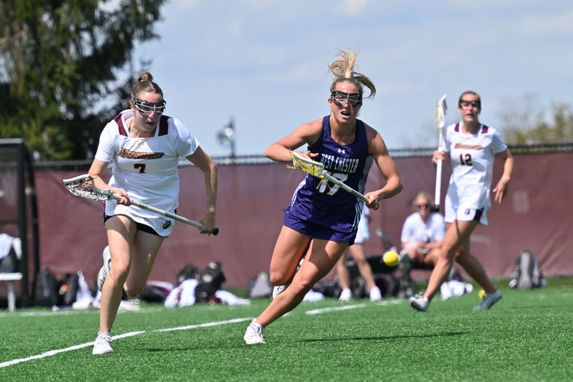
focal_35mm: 390
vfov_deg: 3.5
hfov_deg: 5.3
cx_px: 286
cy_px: 191
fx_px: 6208
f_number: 5.6
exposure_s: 1/4000
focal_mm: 260
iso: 640
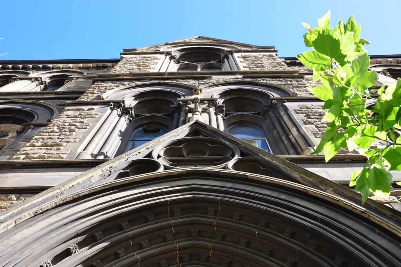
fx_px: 417
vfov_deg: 35.4
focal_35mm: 38
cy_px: 134
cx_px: 200
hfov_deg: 51.3
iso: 200
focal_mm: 25
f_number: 9
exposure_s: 1/100
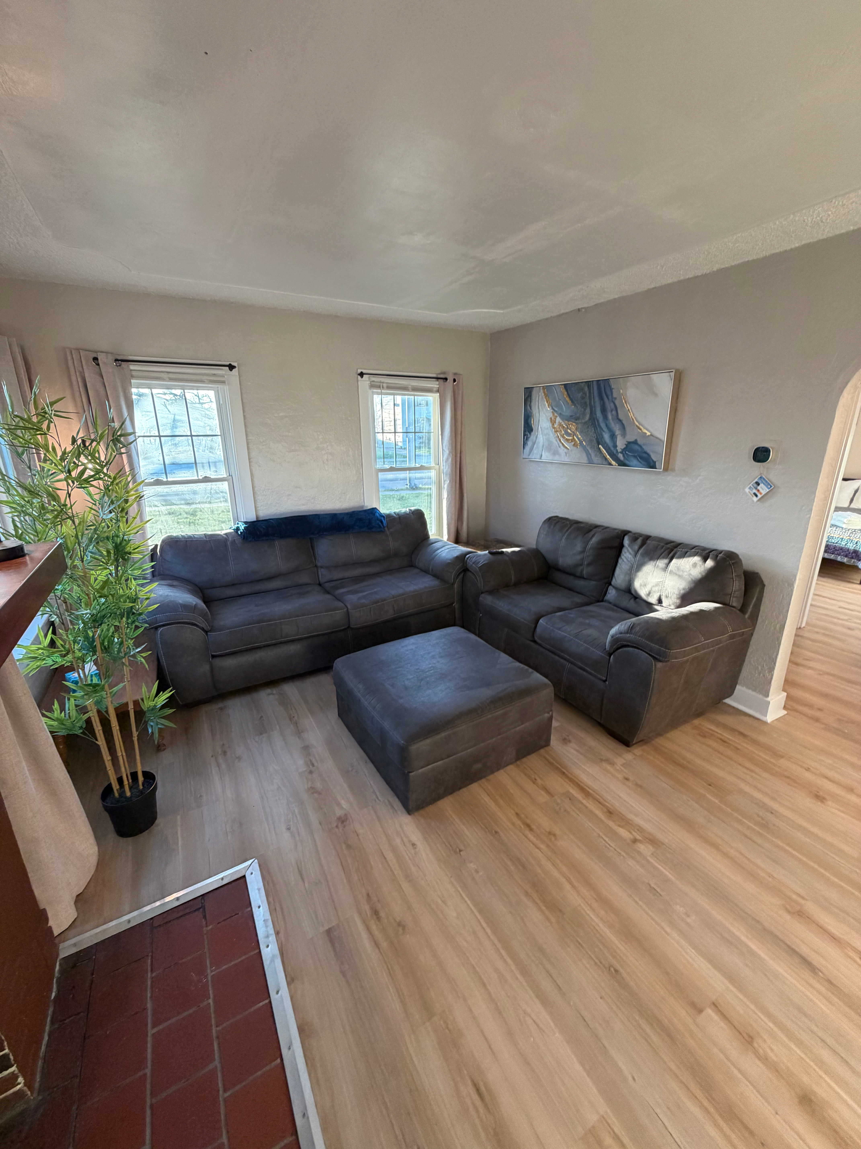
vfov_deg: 102.1
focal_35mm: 14
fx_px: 464
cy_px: 574
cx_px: 430
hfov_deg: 85.7
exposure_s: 1/60
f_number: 2.2
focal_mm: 2.22
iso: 200
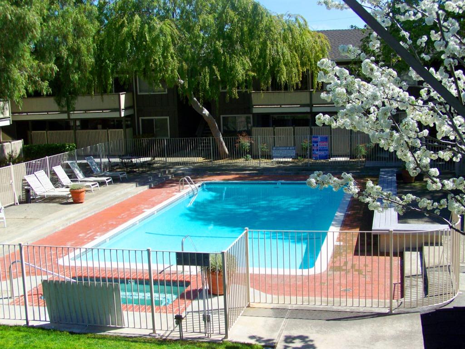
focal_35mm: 49
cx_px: 232
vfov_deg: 29.7
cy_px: 174
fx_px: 658
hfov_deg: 38.9
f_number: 4
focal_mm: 8.1
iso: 64
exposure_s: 1/400
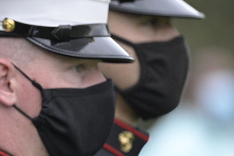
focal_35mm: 1463
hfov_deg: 1.4
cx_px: -45
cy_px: 118
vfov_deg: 0.9
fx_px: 9502
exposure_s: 1/1000
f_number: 5.6
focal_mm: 500
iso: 2500
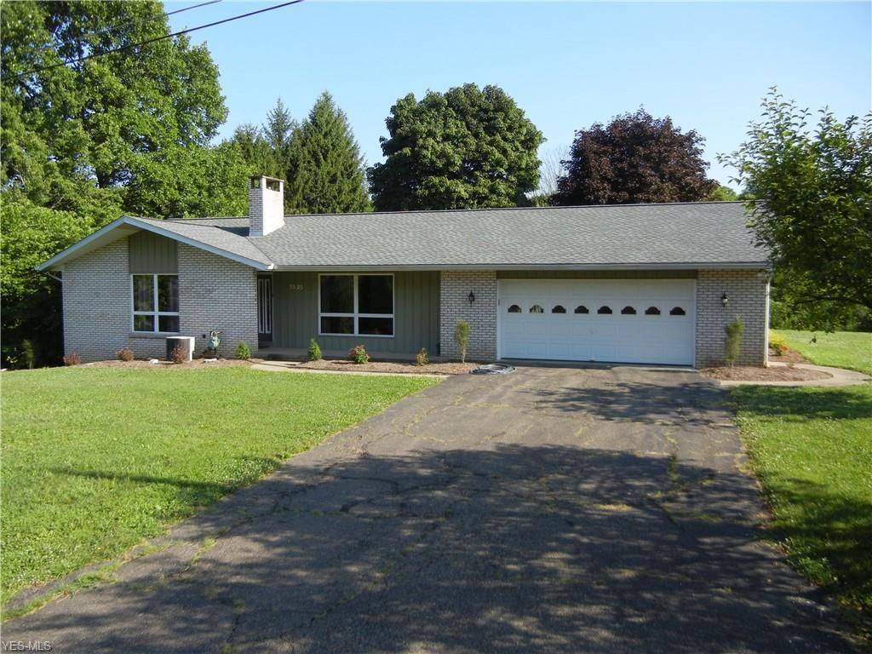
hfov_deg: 60.0
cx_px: 436
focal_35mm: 30
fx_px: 756
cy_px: 327
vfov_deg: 46.8
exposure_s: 1/720
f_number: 3.5
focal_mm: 5.4
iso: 160
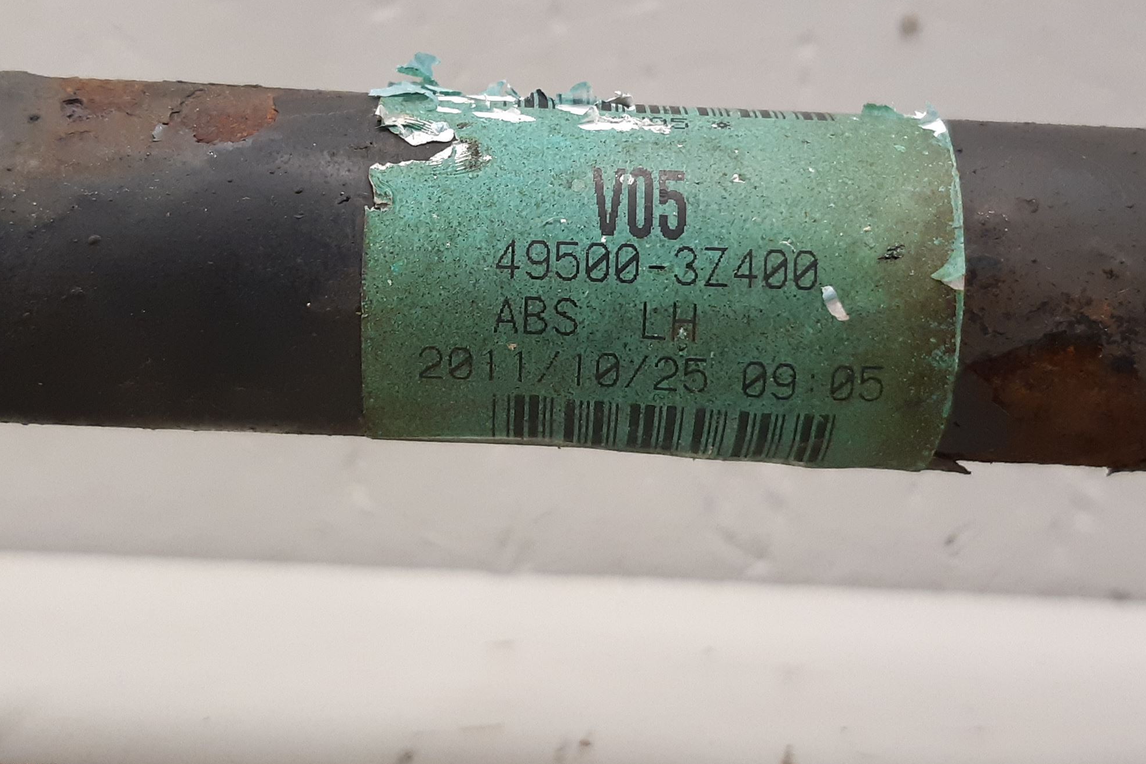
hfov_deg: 65.5
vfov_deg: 46.3
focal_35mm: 28
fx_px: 891
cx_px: 589
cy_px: 327
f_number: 1.7
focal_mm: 3.93
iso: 250
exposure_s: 1/50
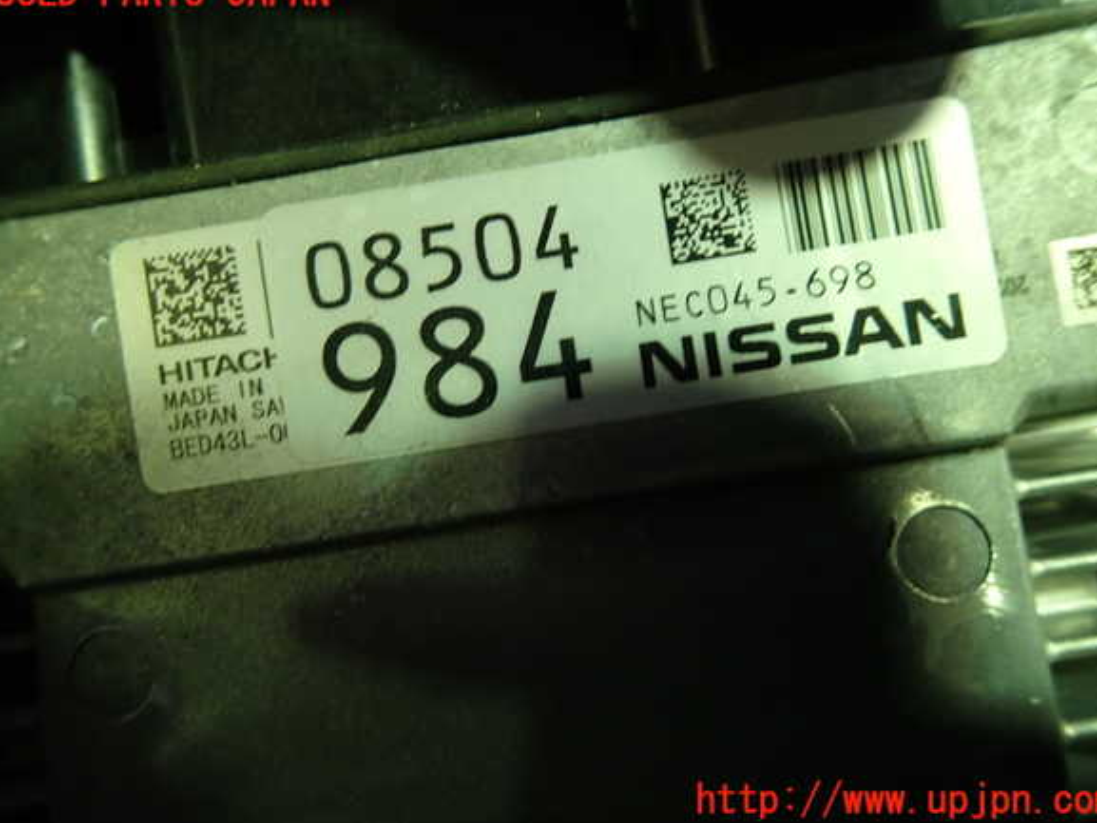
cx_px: 555
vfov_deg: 53.1
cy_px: 397
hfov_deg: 67.3
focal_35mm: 26
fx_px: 824
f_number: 2
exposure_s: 1/40
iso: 200
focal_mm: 4.5
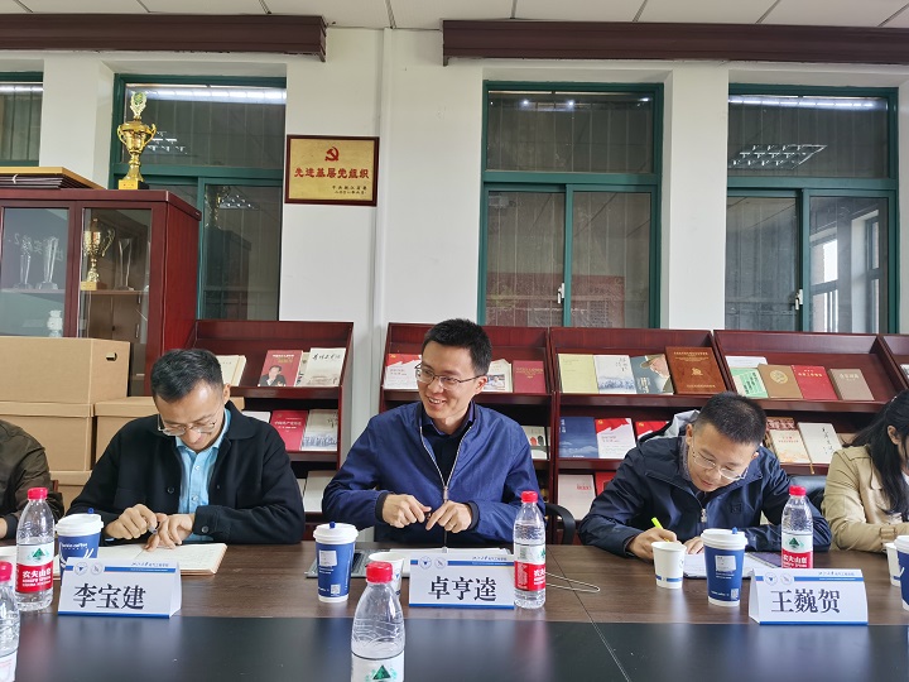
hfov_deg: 65.3
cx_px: 454
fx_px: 709
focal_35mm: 27
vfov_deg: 51.4
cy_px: 341
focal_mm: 5.56
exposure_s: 1/100
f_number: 1.6
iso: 200
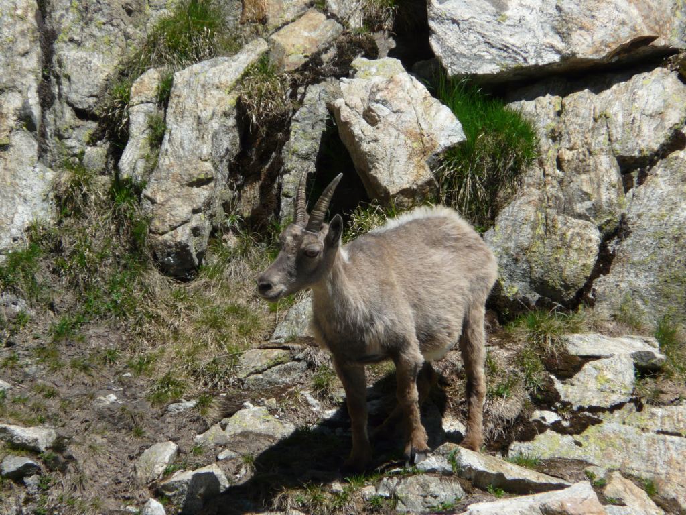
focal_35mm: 500
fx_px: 9909
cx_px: 343
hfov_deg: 4.0
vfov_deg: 3.0
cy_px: 258
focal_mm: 82.1
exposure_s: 1/400
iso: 100
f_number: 6.3
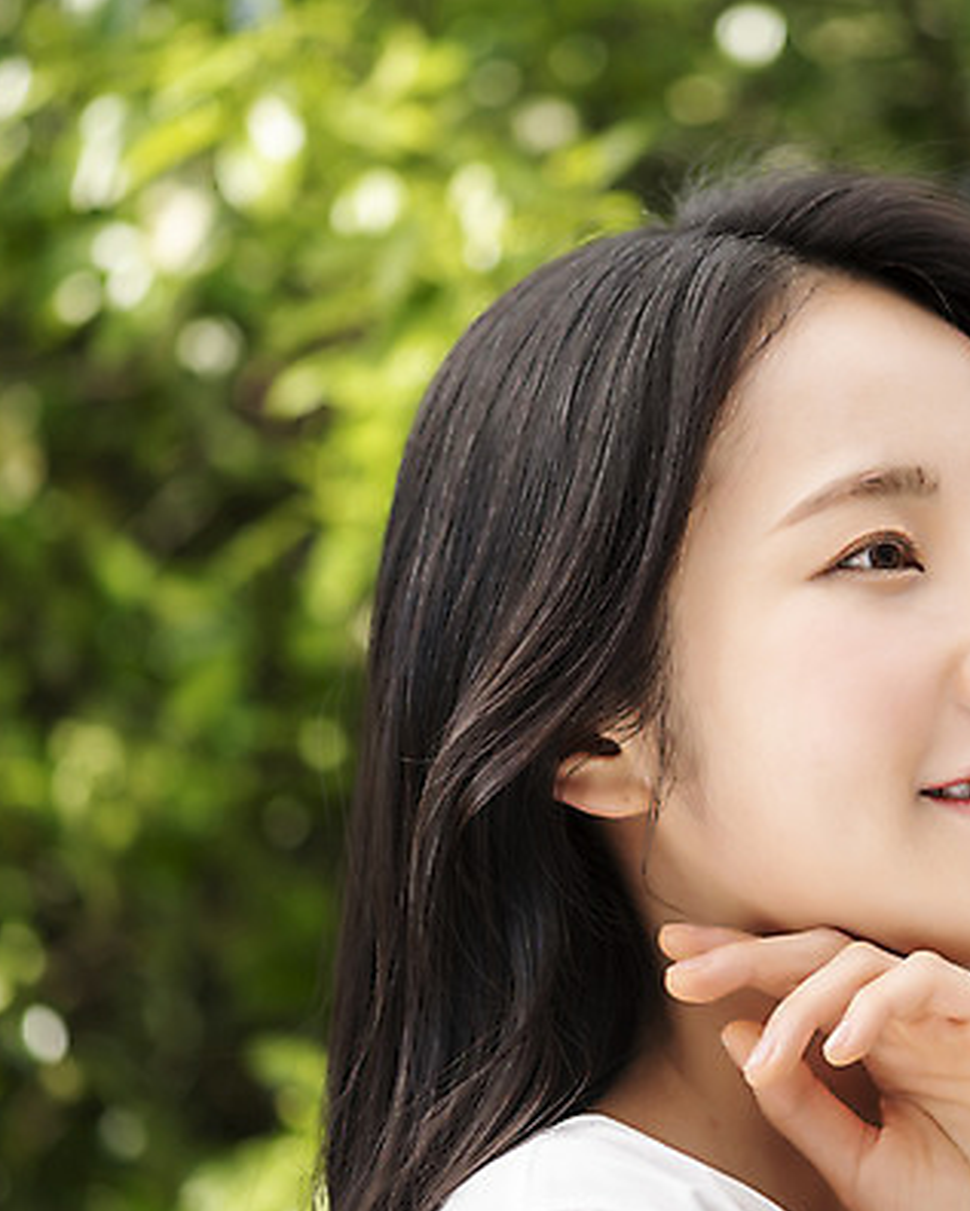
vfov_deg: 12.9
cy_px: 606
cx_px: 675
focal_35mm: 149
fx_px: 5345
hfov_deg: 10.4
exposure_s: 1/400
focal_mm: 105
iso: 100
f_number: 4
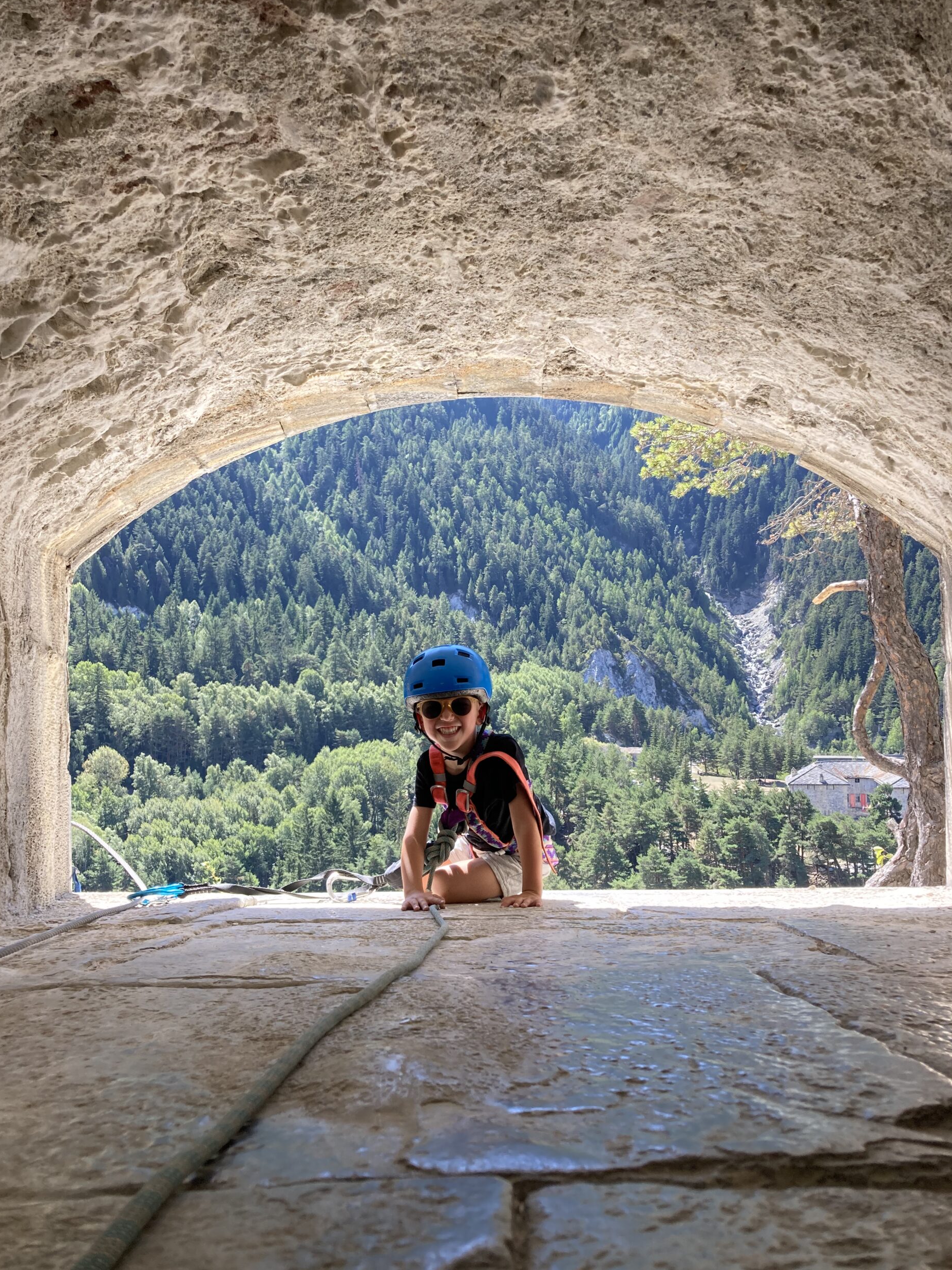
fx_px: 1063
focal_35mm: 29
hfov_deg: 48.2
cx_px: 473
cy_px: 654
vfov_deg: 61.6
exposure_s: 1/284
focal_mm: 3.99
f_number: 1.8
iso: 20
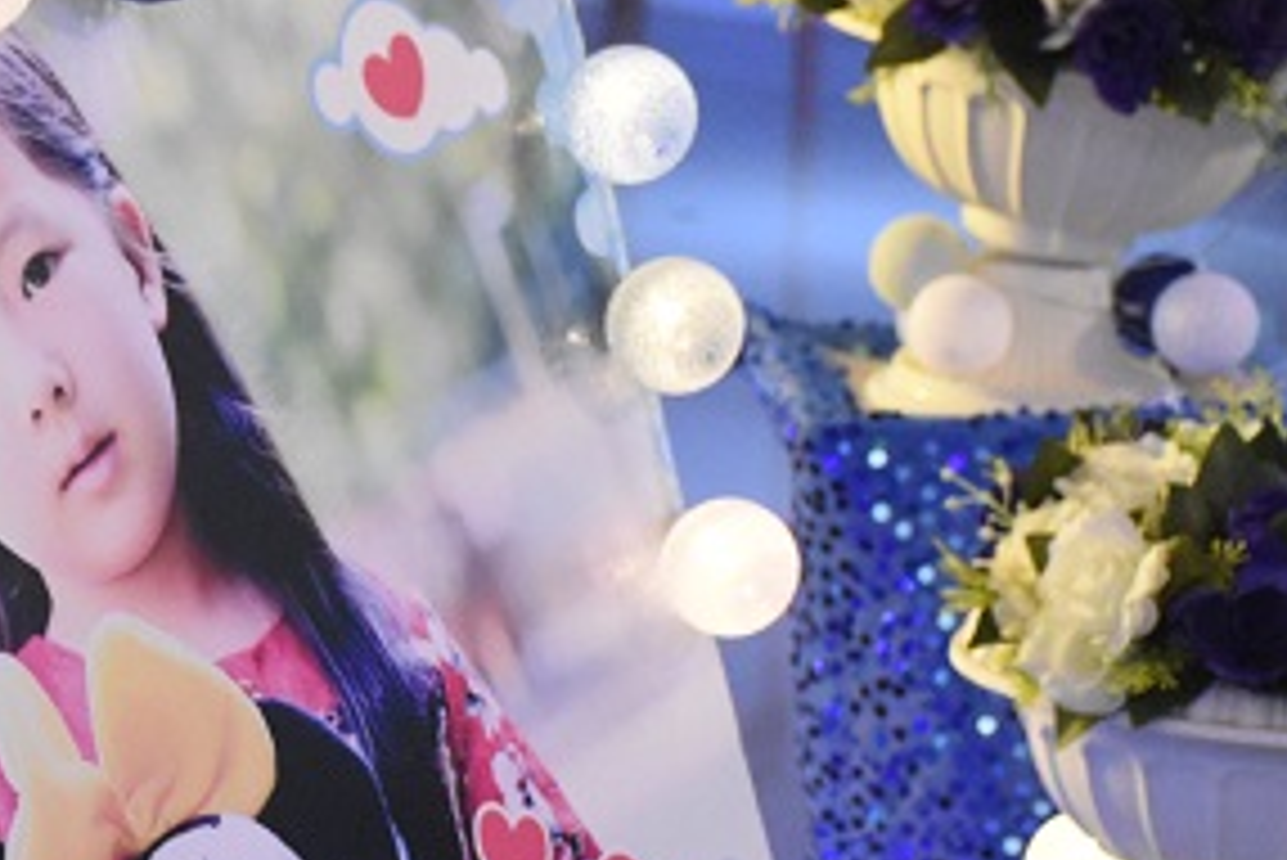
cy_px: 491
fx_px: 4730
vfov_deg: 10.4
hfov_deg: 15.3
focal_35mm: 132
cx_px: 104
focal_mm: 35
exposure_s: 1/40
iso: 6400
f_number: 4.2
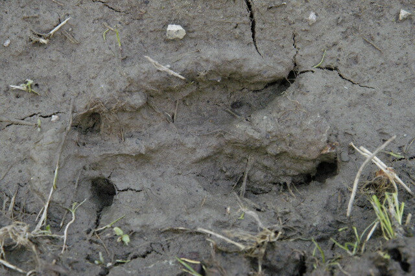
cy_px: 138
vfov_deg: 10.7
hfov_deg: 16.1
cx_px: 208
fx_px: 1469
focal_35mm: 128
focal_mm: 85
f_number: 9
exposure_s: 1/200
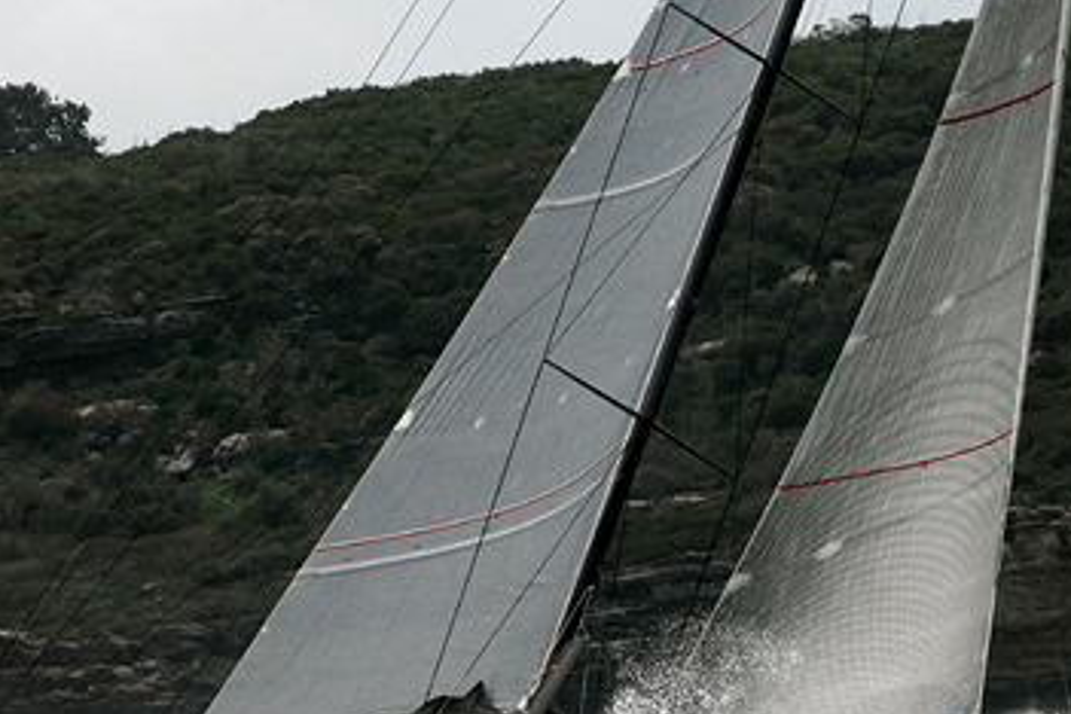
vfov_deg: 2.7
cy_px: 508
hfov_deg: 4.0
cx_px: 613
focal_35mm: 512
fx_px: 15231
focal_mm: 200
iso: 400
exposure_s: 1/1000
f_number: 7.6
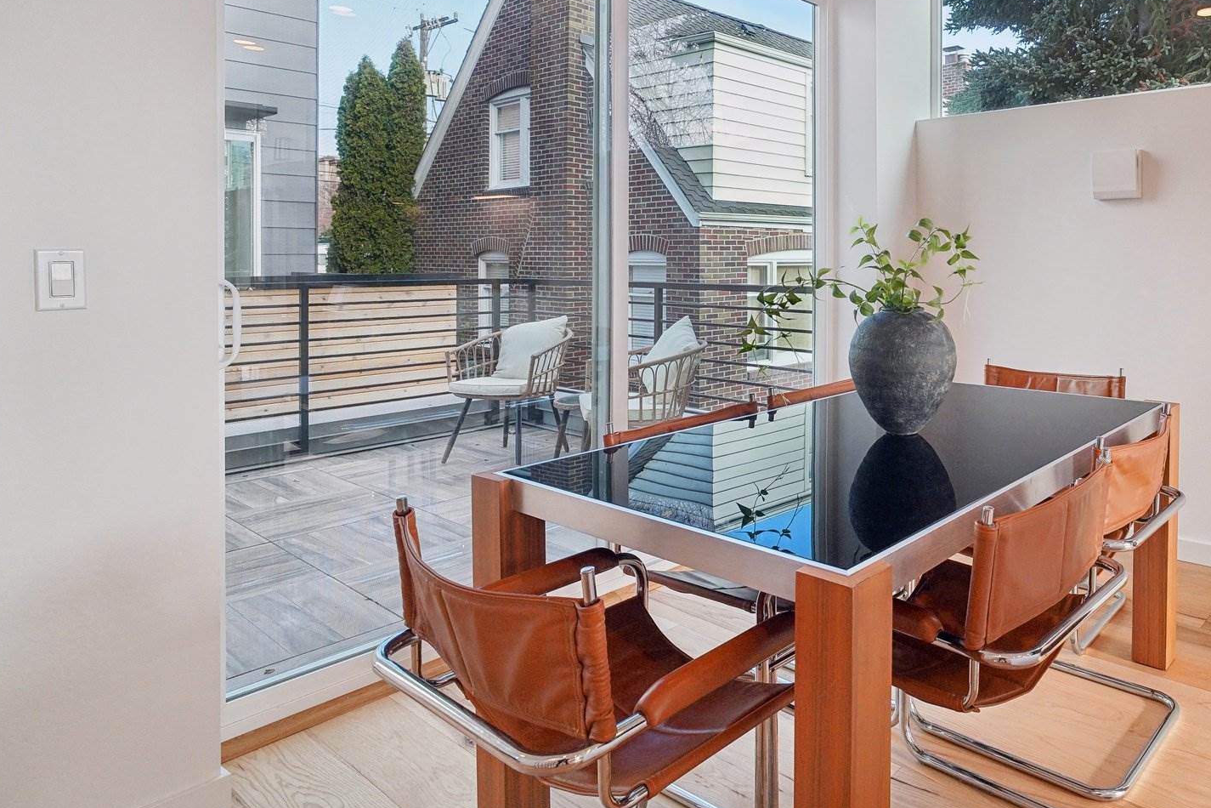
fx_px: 774
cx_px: 845
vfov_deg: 54.2
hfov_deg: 72.9
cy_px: 282
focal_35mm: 23
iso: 800
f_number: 8
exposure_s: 1/100
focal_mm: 16
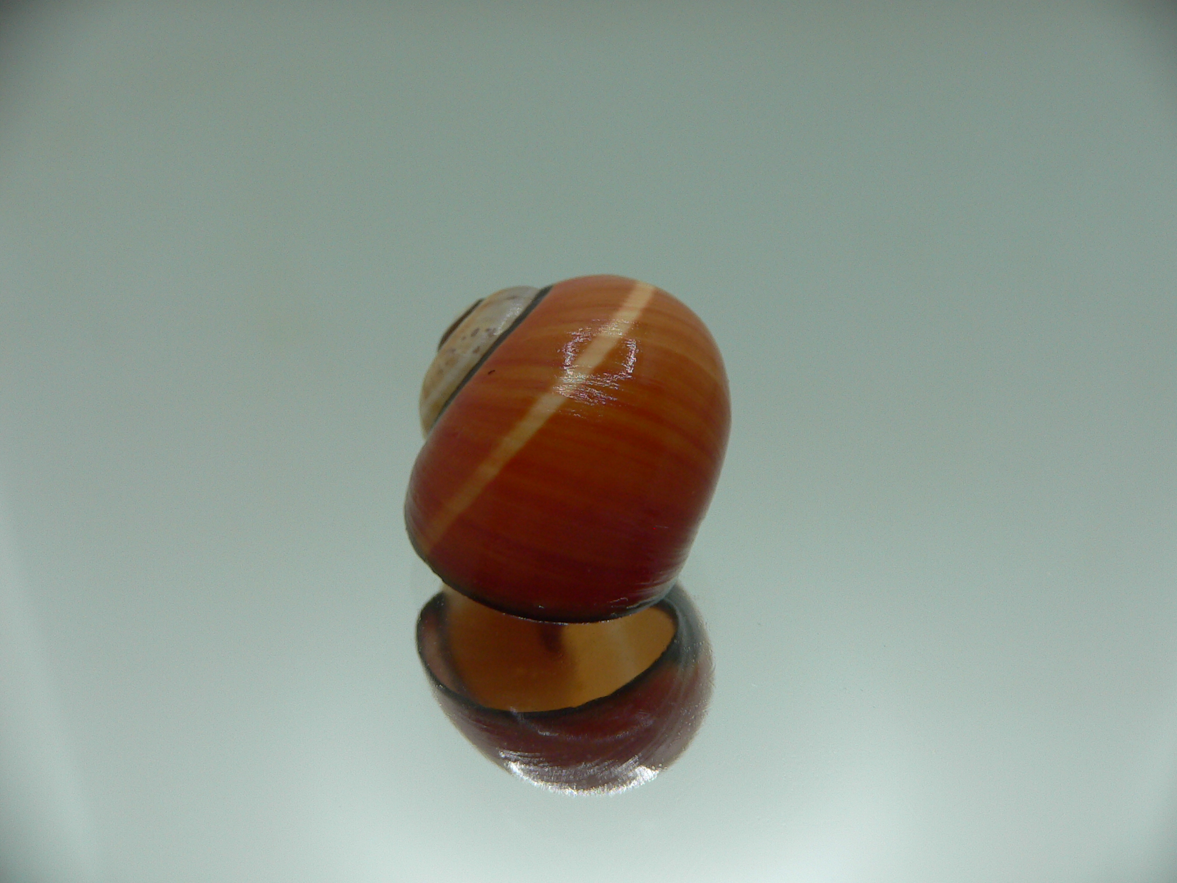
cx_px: 588
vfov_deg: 40.7
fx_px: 1190
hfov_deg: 52.6
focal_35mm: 35
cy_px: 442
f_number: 2.8
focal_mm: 4.6
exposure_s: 1/80
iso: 80
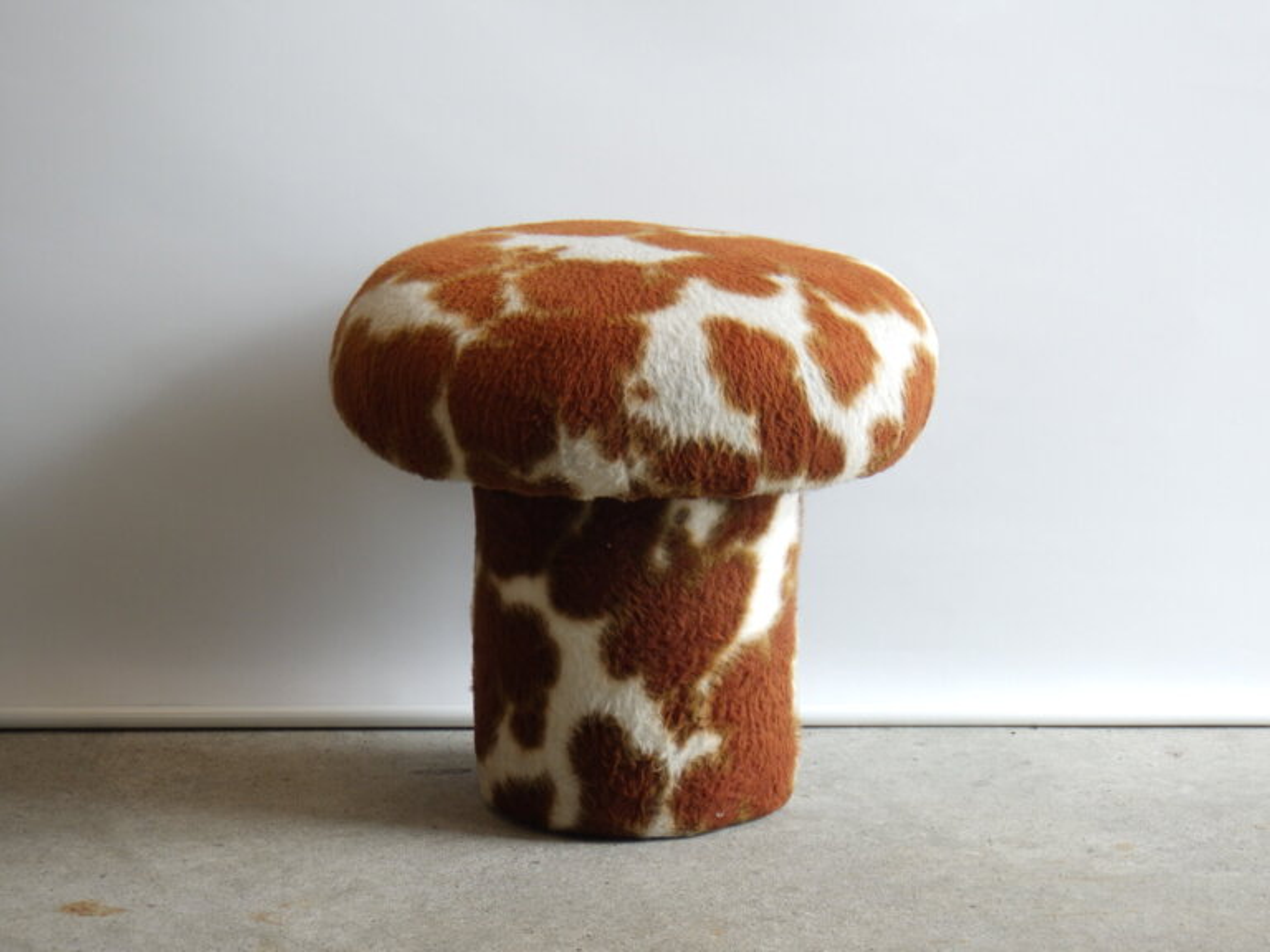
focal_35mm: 94
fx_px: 3449
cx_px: 635
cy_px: 476
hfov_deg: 20.9
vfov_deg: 15.7
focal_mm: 16.7
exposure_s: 1/30
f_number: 5
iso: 125
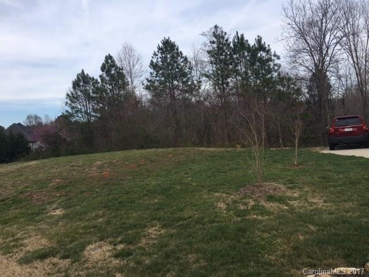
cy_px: 138
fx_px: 309
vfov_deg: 48.2
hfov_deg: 61.7
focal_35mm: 29
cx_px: 184
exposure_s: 1/1068
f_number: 2.2
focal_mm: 4.15
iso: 25
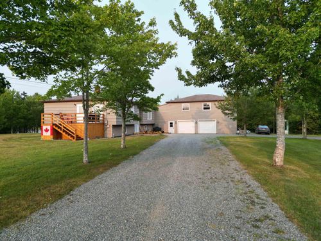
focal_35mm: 24
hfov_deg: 71.6
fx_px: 223
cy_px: 120
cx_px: 160
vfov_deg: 56.8
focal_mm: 6.72
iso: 160
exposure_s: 1/640
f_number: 1.7
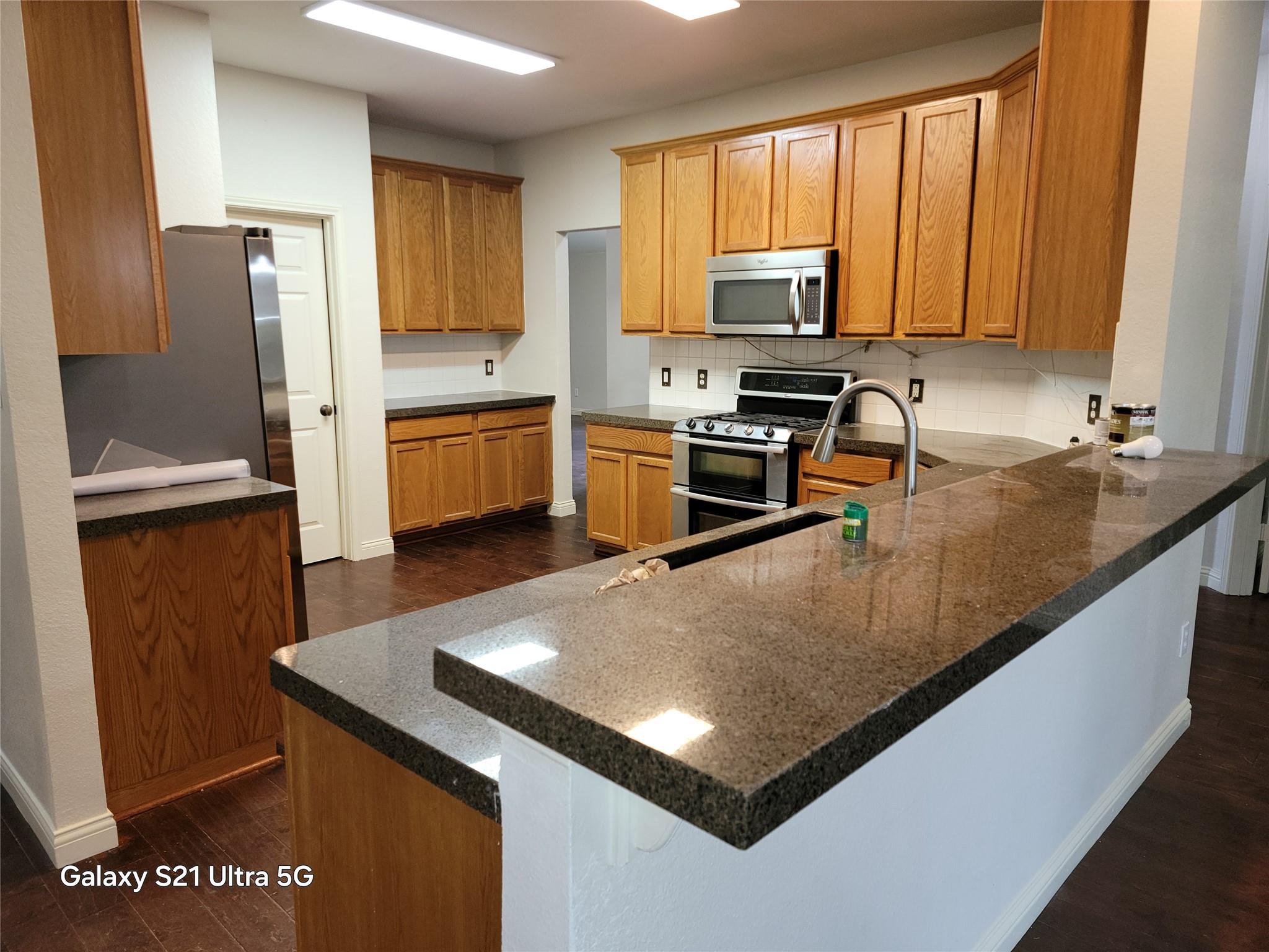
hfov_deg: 71.6
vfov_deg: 56.8
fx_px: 880
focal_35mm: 24
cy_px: 476
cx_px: 634
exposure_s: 1/30
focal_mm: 6.7
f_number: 1.8
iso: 100
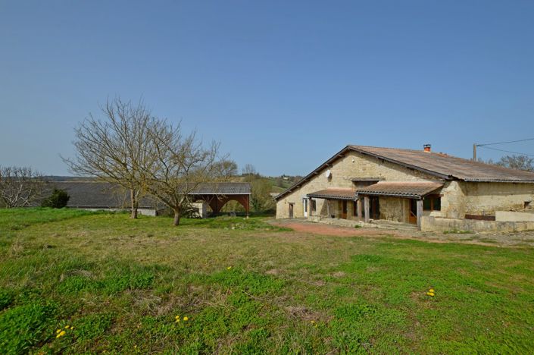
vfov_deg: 77.2
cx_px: 267
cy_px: 178
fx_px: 222
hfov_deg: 100.5
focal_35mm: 15
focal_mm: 10
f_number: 8
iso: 100
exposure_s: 1/250
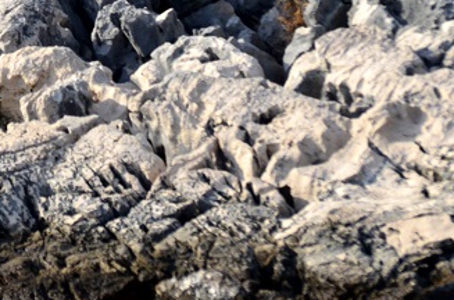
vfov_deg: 2.0
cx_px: -69
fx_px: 8568
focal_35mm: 681
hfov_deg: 3.0
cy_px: -65
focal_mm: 165
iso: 640
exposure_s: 1/3200
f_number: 5
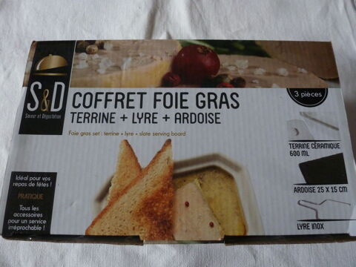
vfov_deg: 56.8
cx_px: 178
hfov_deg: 71.6
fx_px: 247
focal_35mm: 24
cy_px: 134
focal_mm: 4.3
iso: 400
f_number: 3.3
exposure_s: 1/40
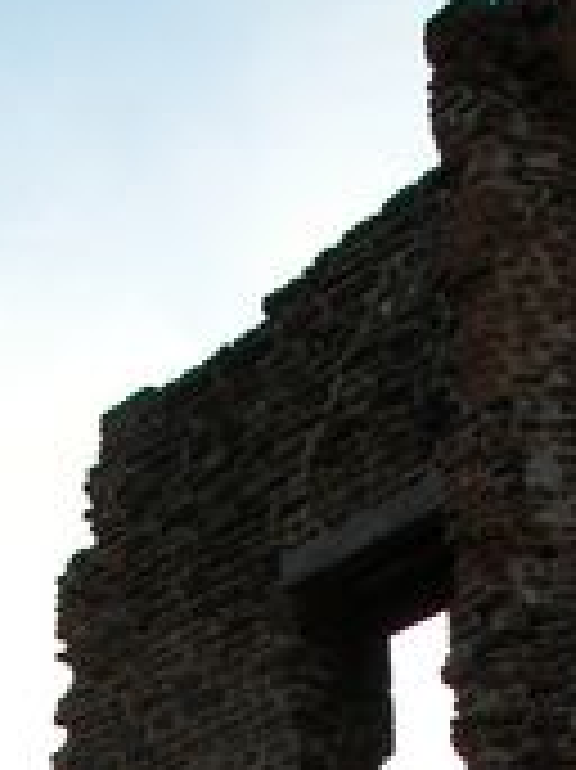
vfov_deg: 14.6
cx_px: 346
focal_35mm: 123
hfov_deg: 12.0
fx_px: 2732
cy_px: 1247
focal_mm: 8.9
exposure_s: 1/266
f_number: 5.6
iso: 100
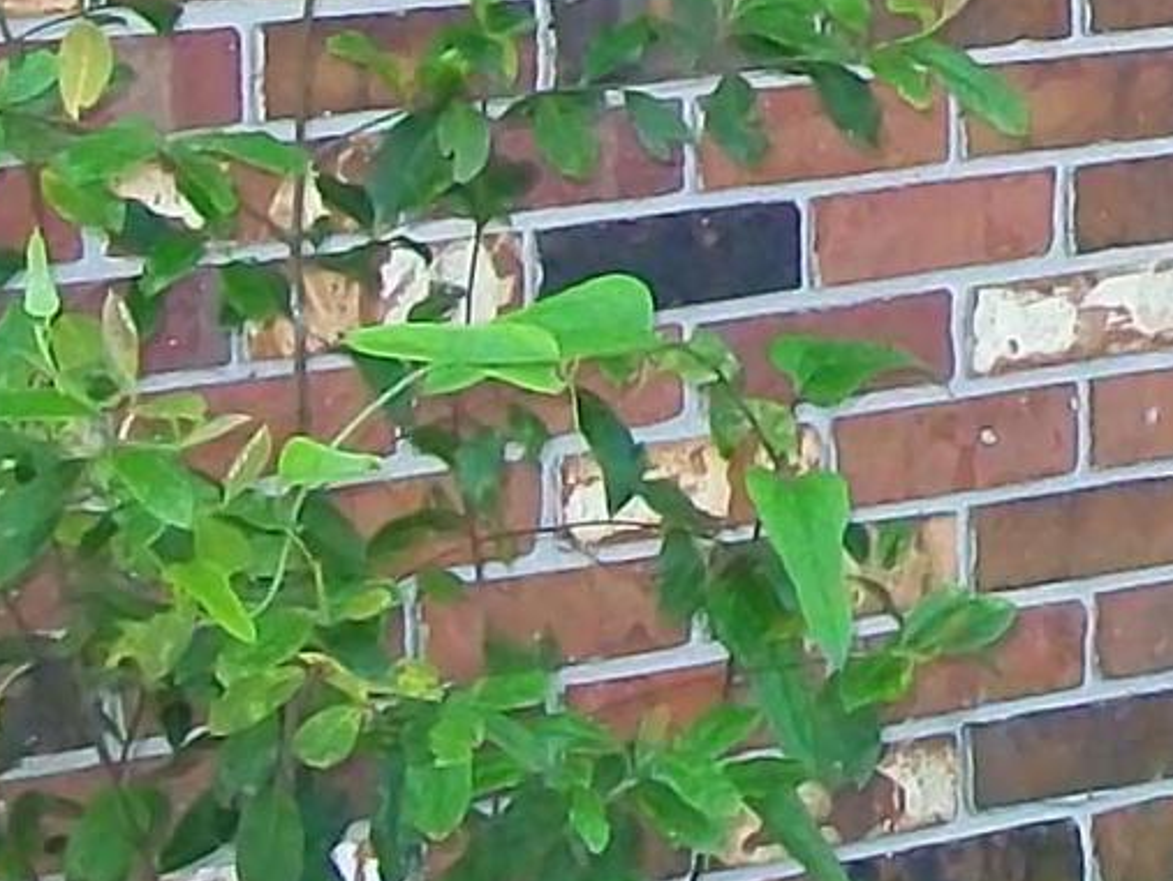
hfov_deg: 9.2
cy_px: -839
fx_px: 6816
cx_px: 2367
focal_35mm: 201
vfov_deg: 7.1
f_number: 2.7
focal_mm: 6.1
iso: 160
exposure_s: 1/100
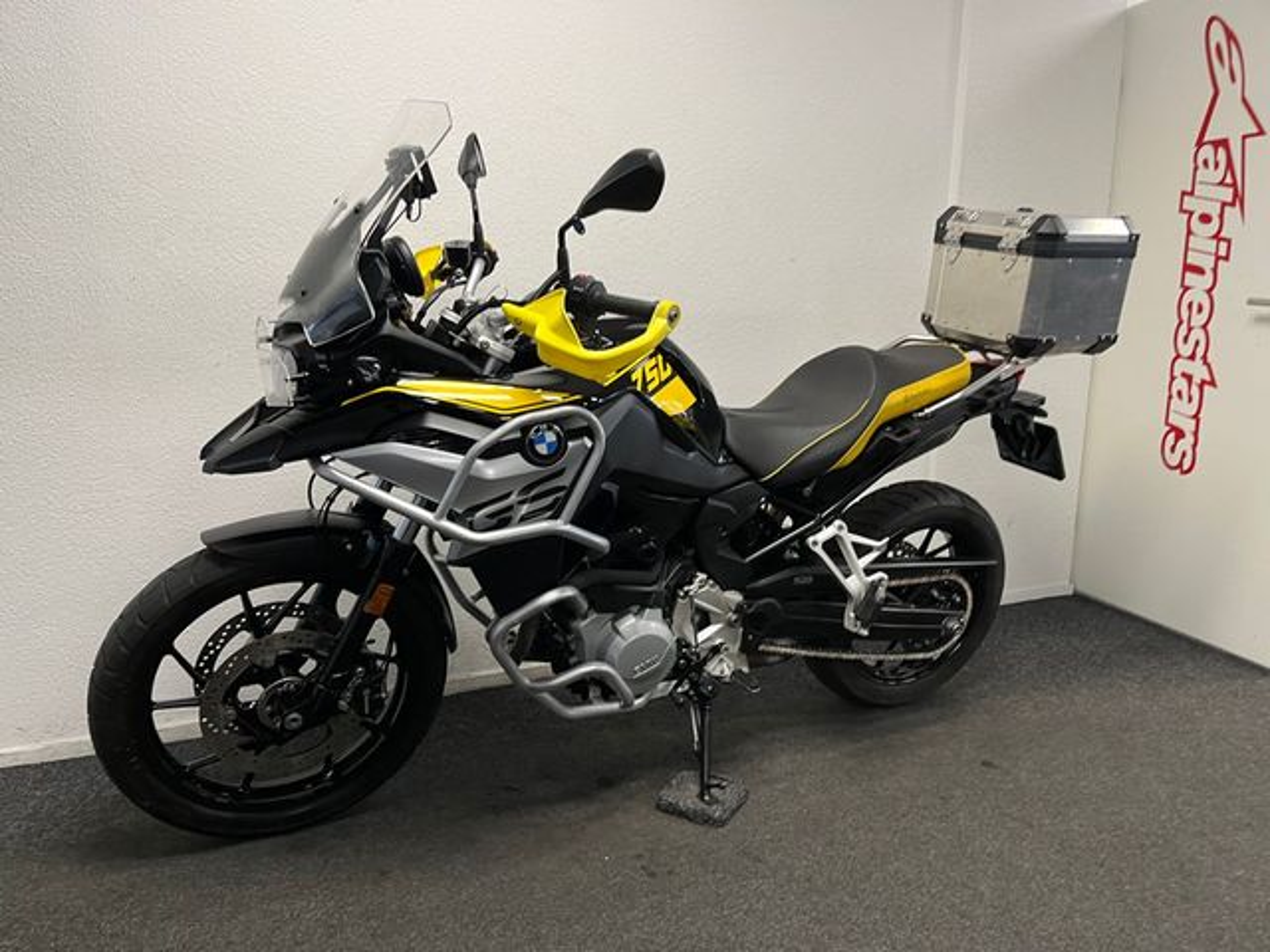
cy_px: 476
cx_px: 635
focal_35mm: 26
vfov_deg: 53.1
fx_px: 954
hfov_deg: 67.3
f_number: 1.6
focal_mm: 5.1
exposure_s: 1/50
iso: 80
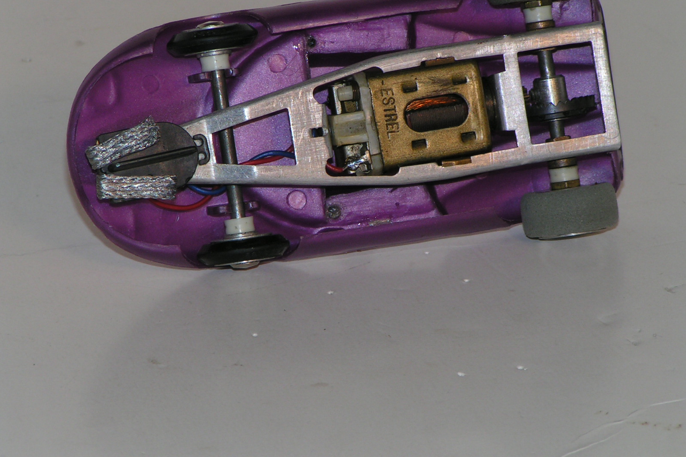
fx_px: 4687
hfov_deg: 8.4
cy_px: 203
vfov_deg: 5.6
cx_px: 343
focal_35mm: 246
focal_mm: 36.1
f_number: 5.6
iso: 50
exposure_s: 1/250
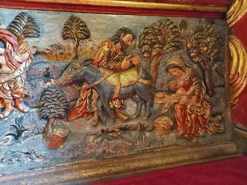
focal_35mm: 25
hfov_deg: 69.4
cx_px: 124
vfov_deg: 54.9
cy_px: 92
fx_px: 178
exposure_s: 1/17
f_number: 2
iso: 2000
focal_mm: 4.6
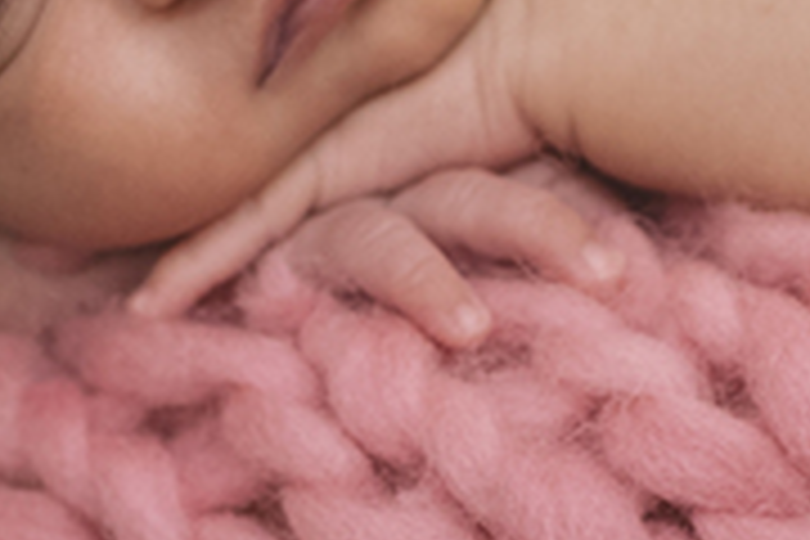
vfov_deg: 5.9
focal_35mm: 233
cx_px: 477
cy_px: 270
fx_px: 5242
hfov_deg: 8.8
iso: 400
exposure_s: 1/200
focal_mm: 35
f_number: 2.2
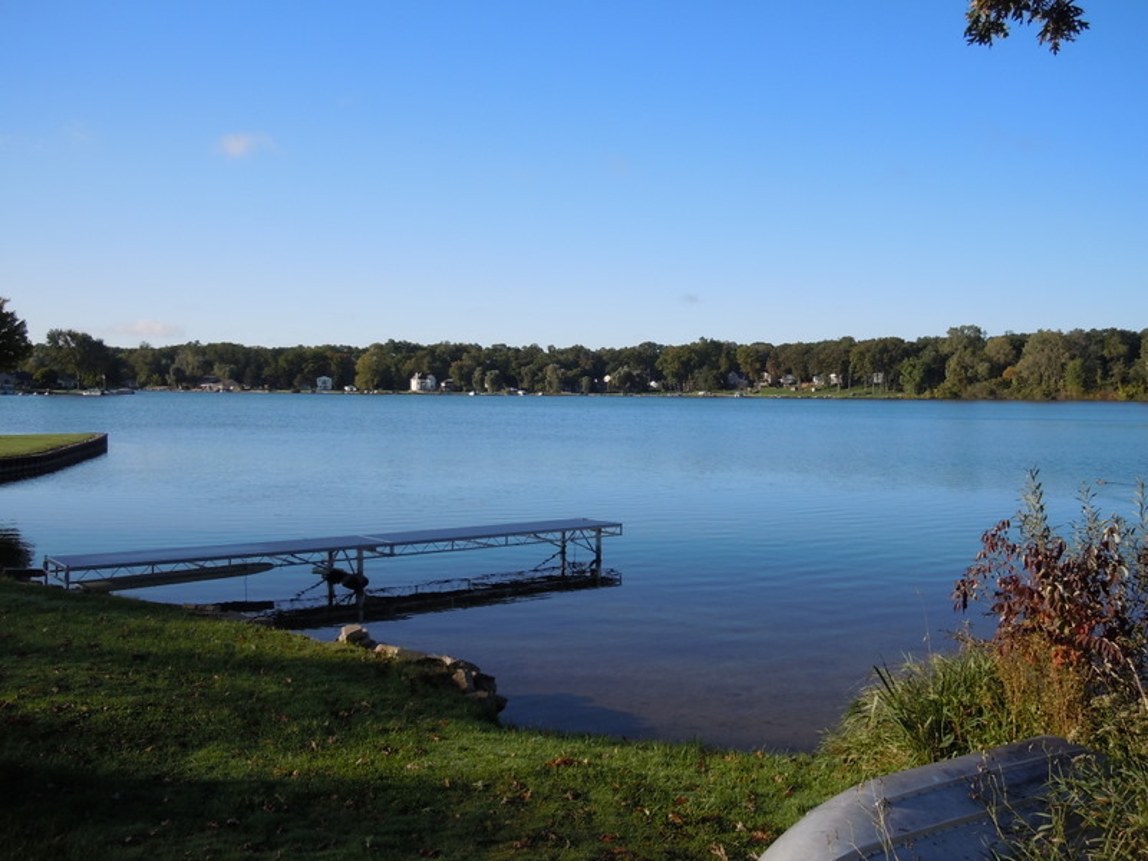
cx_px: 574
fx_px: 1094
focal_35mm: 33
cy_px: 430
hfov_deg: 55.4
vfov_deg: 42.9
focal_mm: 5.9
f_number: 4
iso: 100
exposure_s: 1/640
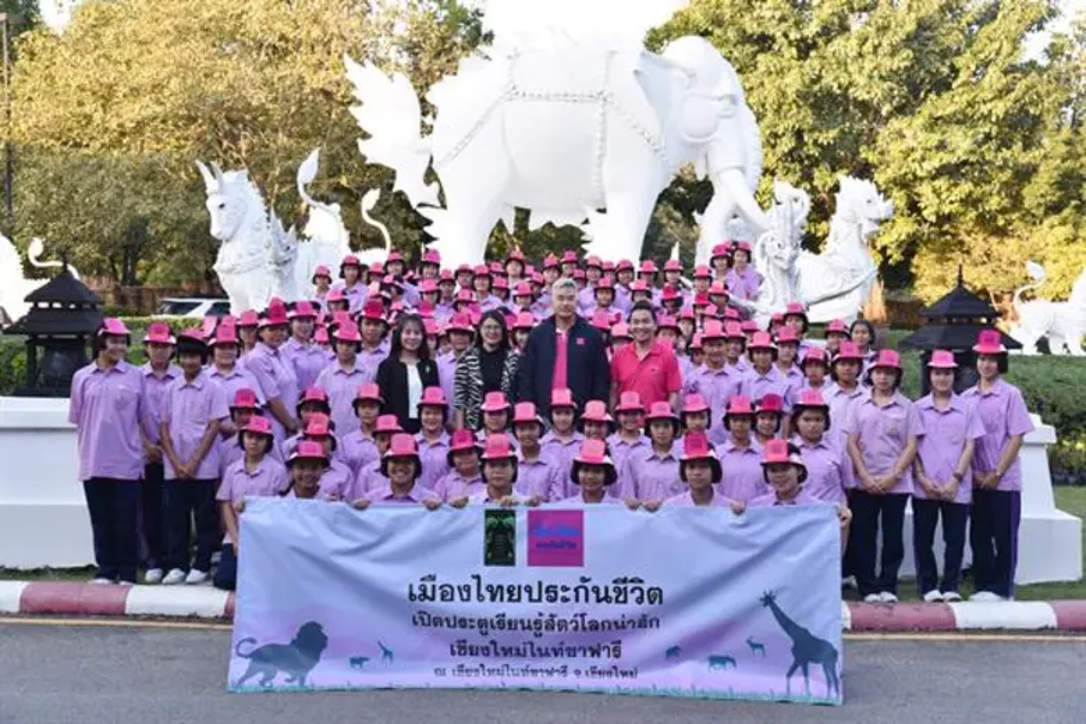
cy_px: 362
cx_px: 543
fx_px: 1569
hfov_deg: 38.2
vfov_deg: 26.0
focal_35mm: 52
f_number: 6.3
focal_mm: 52
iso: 500
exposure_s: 1/200
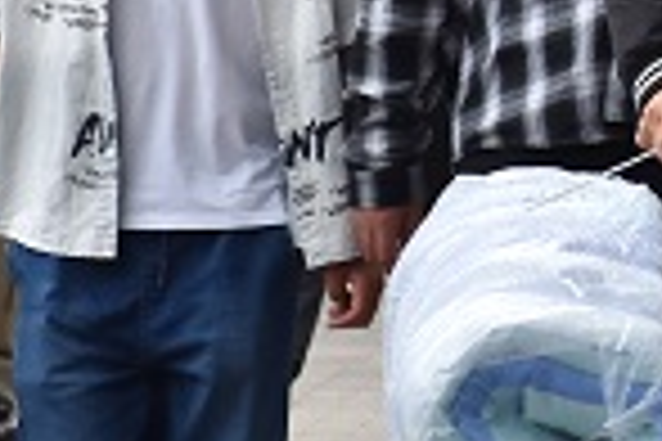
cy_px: 122
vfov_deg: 2.8
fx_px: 8976
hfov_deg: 4.2
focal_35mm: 488
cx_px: 1256
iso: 640
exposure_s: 1/400
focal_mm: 75
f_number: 8
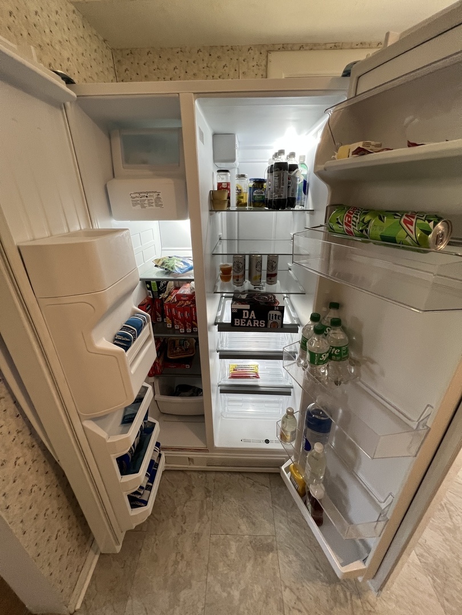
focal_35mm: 13
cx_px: 231
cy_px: 308
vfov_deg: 106.2
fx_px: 231
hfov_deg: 89.9
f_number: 1.8
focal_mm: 1.57
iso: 160
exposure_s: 1/120
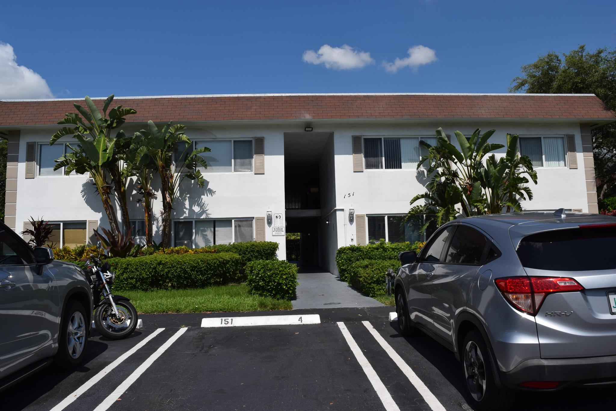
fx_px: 462
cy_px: 206
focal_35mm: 27
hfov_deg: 67.4
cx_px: 308
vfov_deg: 47.9
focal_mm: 18
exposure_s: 1/500
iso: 200
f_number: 13
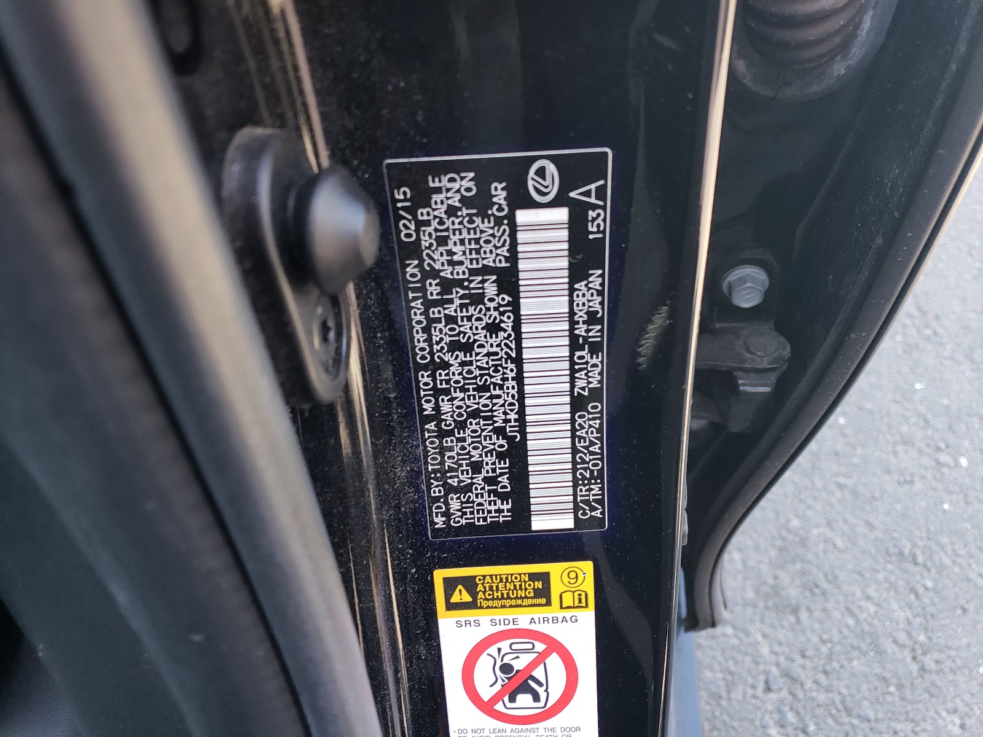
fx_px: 738
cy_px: 368
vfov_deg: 53.1
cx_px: 492
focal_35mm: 26
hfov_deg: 67.3
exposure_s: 1/120
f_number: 1.5
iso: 78
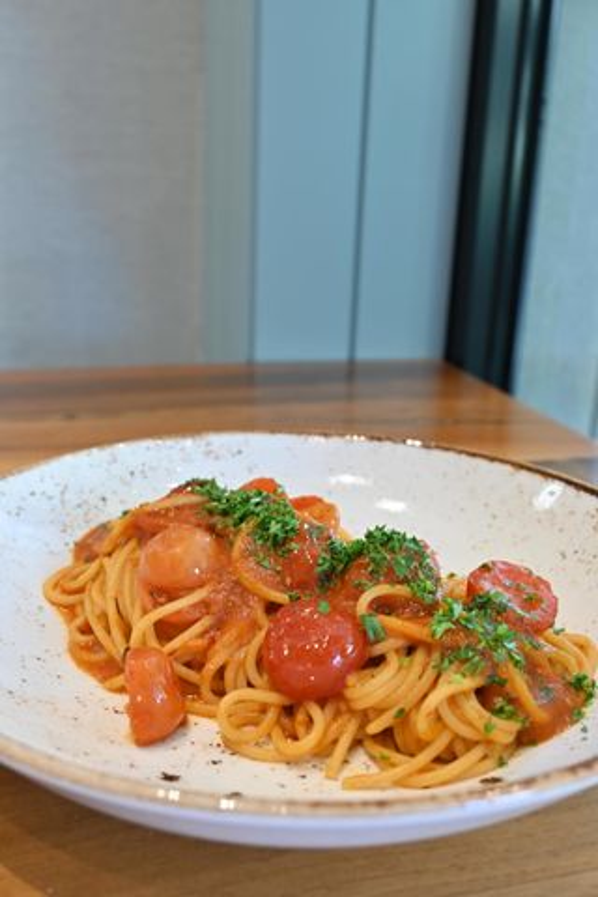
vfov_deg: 57.2
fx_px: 822
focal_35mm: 33
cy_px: 448
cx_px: 299
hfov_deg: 40.0
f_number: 5
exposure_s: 1/13
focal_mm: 22
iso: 125
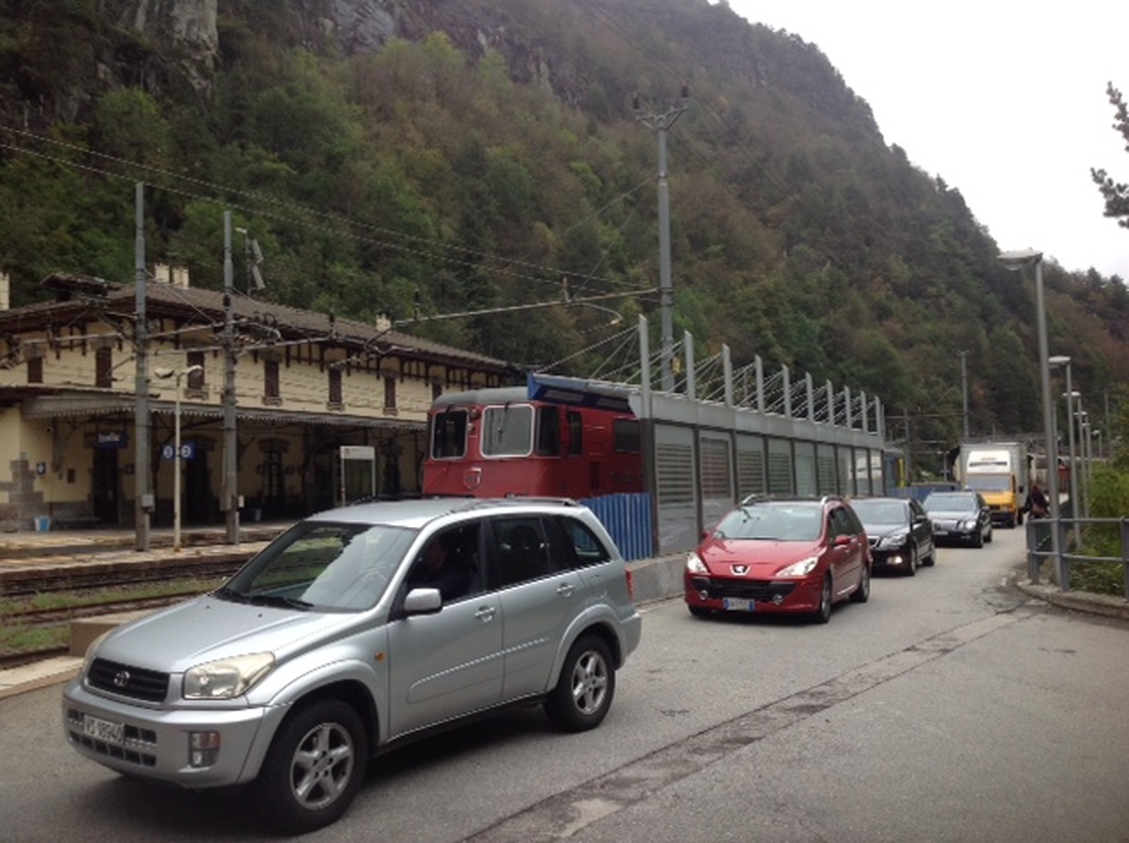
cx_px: 564
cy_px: 422
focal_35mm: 35
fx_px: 1140
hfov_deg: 52.7
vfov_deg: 40.6
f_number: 2.4
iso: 50
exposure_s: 1/438
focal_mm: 4.28
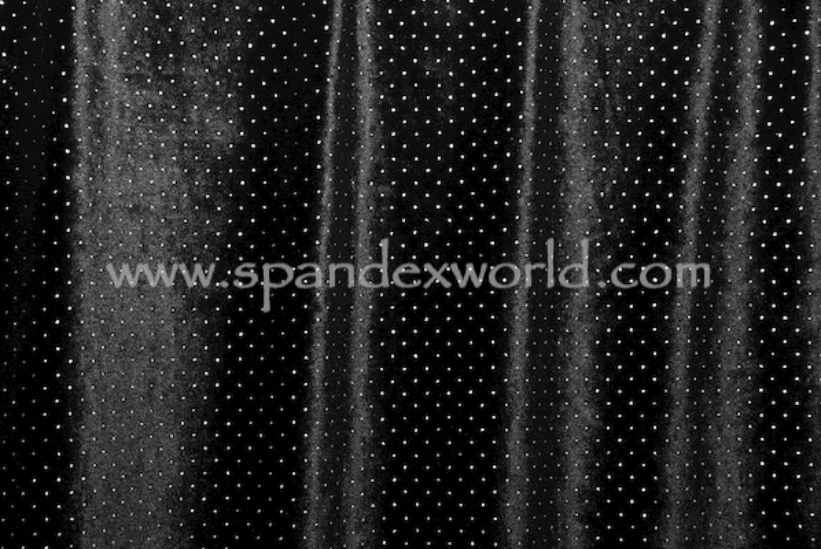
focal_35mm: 72
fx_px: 1644
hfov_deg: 28.0
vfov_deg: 19.0
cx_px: 410
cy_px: 274
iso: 400
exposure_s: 1/640
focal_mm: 48
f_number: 9
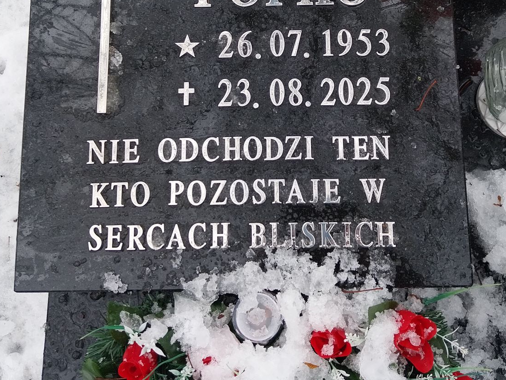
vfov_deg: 29.6
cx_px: 271
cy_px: 82
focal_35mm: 48
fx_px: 702
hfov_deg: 39.6
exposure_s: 1/50
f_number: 1.8
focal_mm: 4
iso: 32
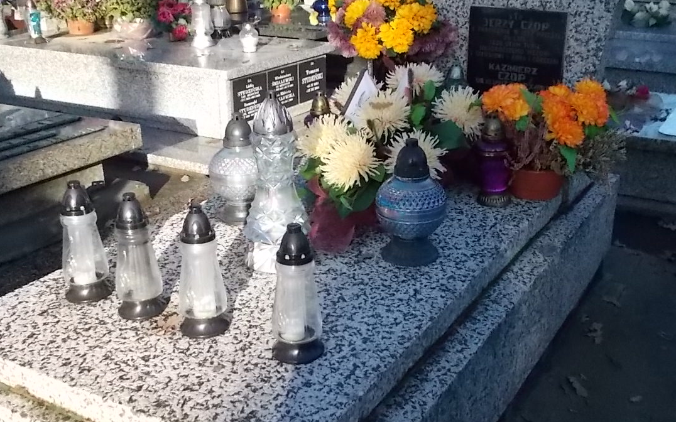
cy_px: 203
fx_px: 755
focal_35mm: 41
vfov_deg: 31.2
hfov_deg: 48.2
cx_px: 359
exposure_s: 1/320
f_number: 8
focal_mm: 4.6
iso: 400
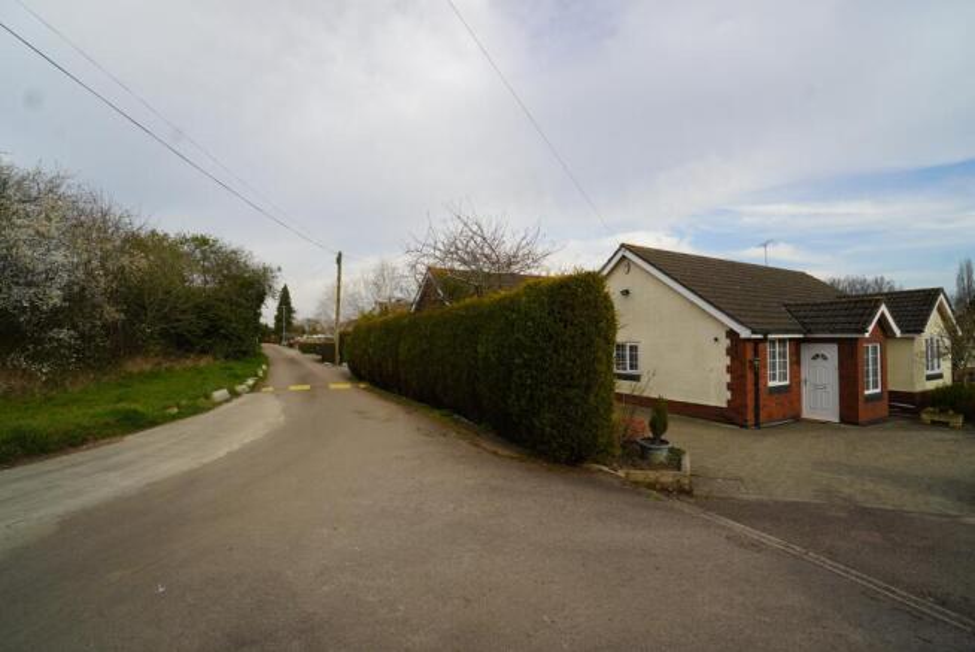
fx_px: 407
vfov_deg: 77.4
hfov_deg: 100.4
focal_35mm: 15
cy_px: 326
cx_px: 488
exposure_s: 1/80
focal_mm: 10
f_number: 11
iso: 100
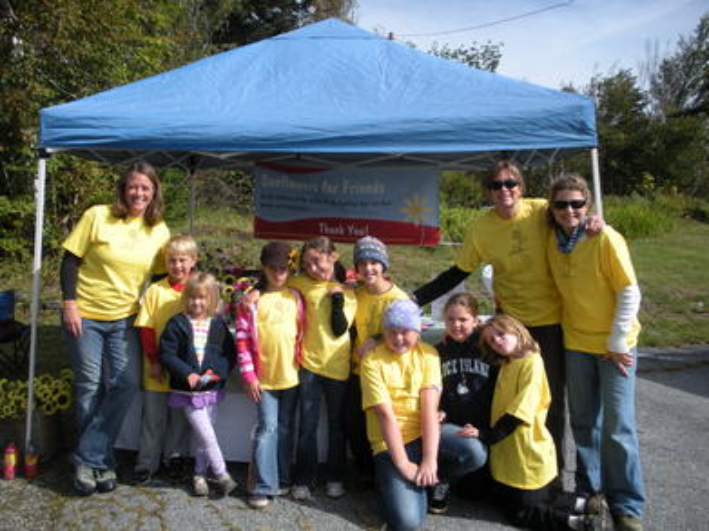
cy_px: 266
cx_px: 354
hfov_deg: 51.4
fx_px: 737
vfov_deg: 39.6
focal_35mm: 36
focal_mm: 6.3
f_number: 3.5
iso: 64
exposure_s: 1/613
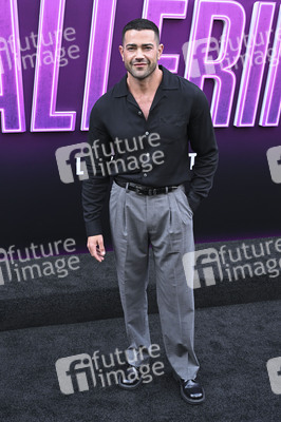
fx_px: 457
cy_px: 211
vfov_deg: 49.6
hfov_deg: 34.2
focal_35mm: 39
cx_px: 140
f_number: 6.3
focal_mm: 39
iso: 1000
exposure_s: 1/320
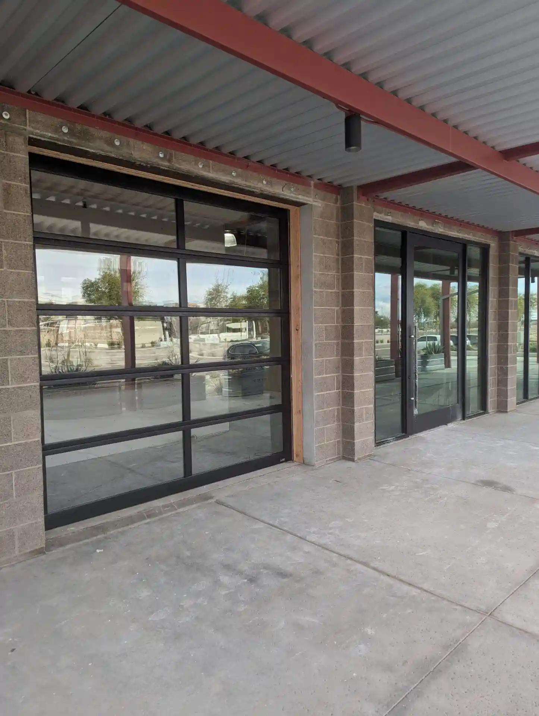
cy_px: 358
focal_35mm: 24
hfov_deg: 56.9
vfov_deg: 71.5
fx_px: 497
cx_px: 270
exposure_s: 1/370
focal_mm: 6.81
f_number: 1.85
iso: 46
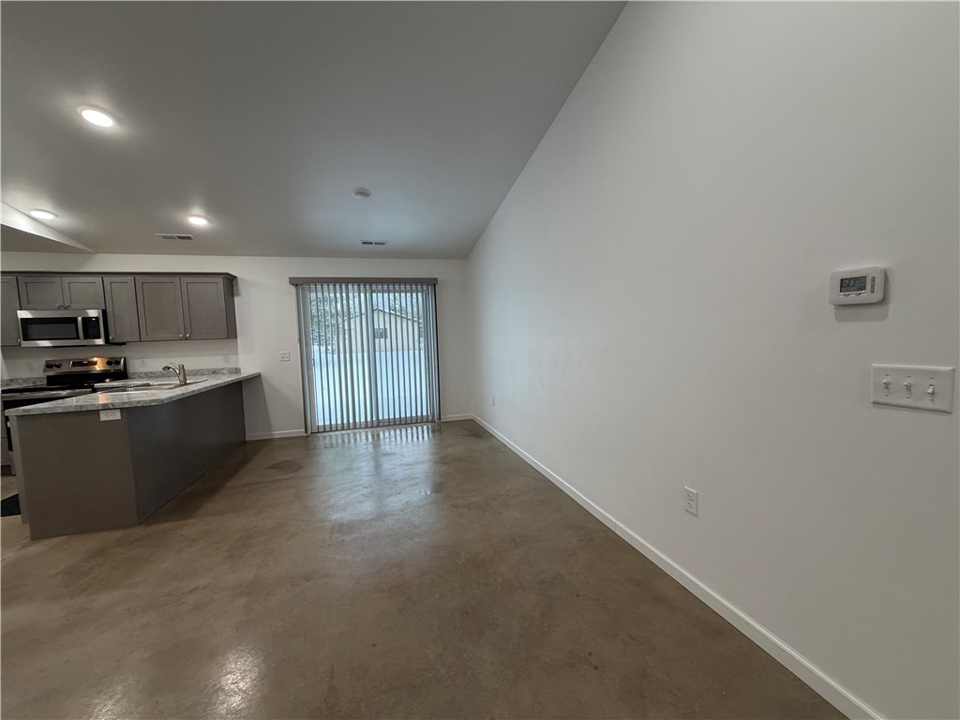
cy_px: 360
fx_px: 388
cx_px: 480
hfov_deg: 102.1
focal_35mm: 14
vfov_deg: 85.7
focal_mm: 2.22
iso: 320
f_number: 2.2
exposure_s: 1/120
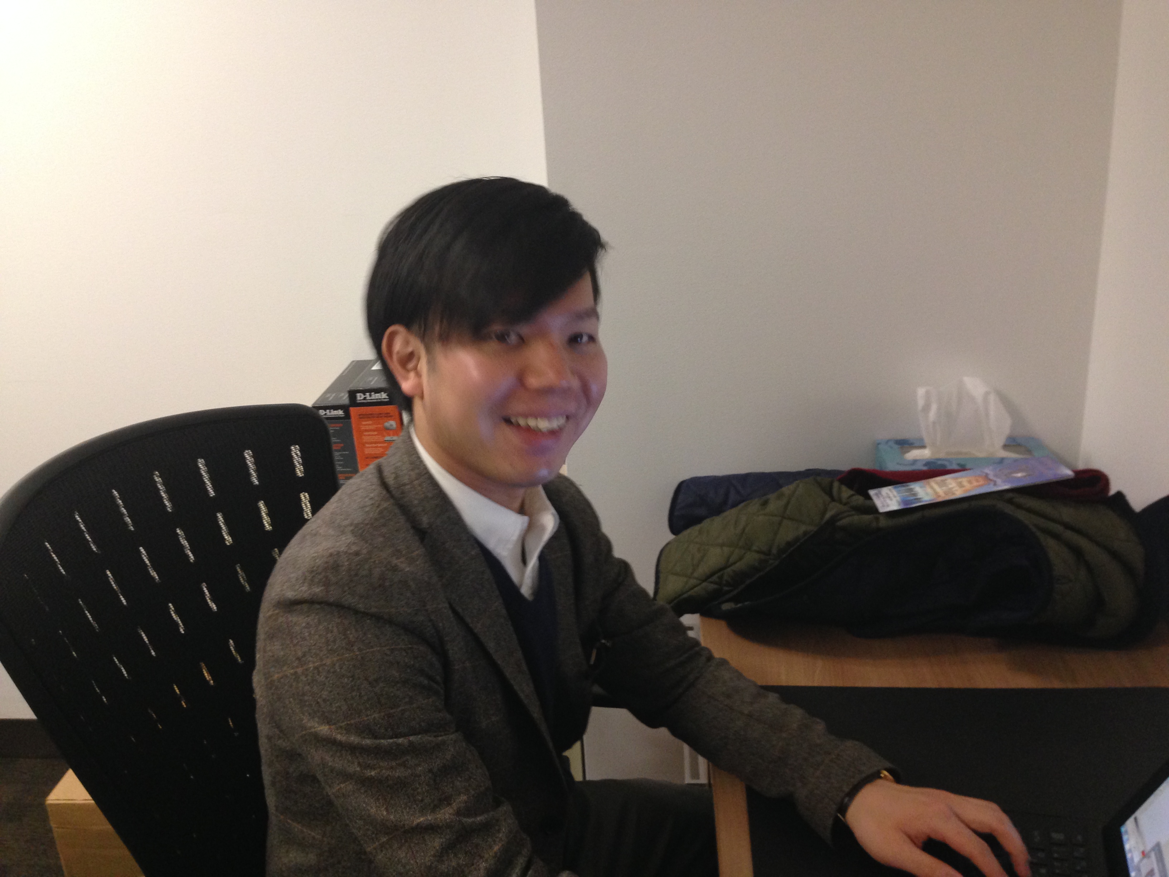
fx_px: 1114
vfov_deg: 42.9
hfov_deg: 55.4
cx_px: 584
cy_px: 438
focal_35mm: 33
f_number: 2.4
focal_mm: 4.12
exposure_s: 1/20
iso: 200
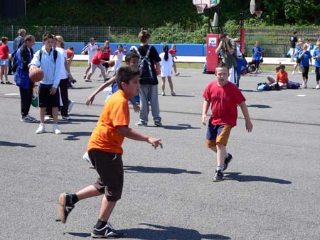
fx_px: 694
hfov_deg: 26.0
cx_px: 160
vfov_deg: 19.7
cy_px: 120
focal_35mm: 75
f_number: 3.3
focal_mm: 12.5
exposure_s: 1/500
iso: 80
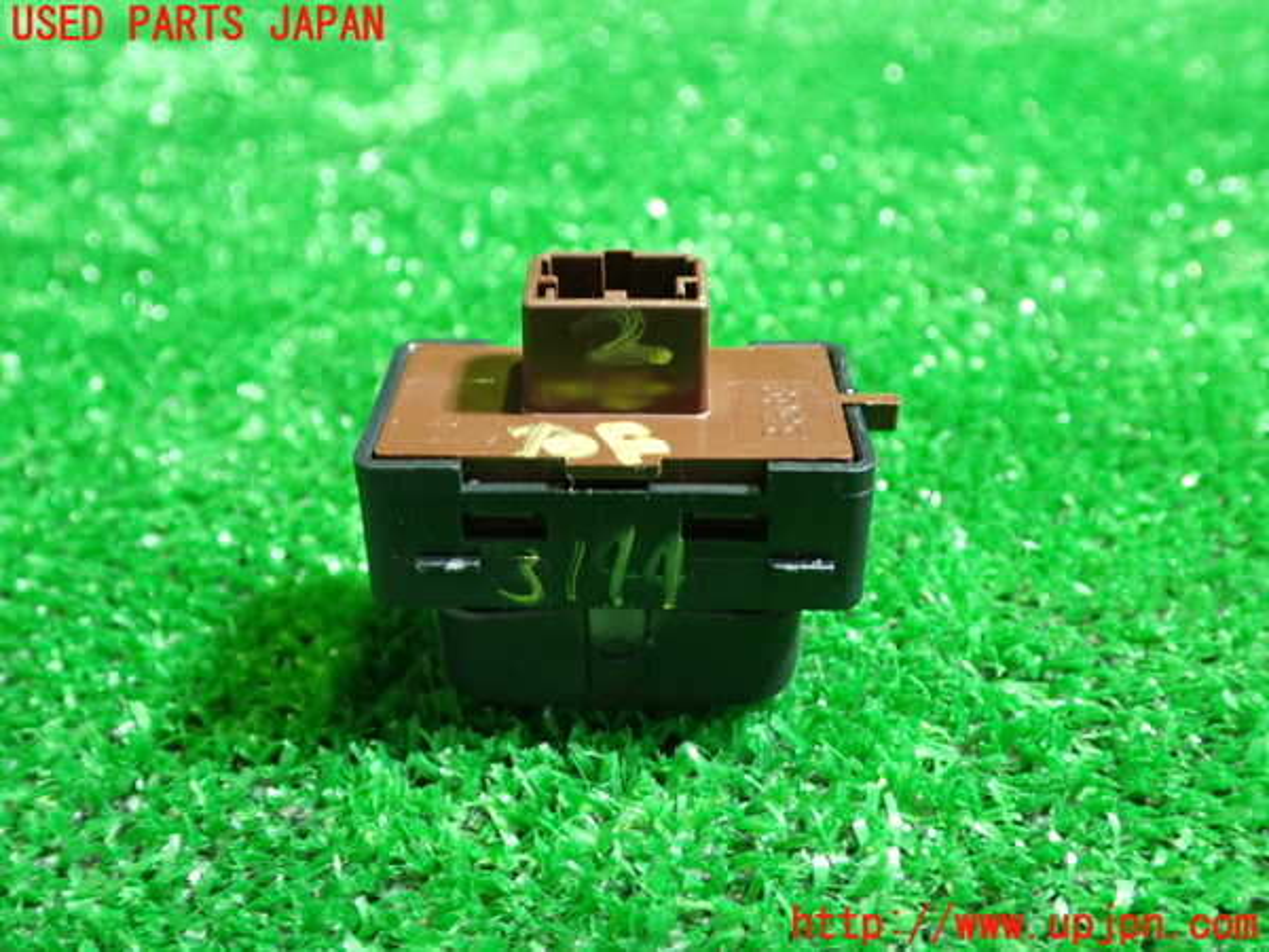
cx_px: 634
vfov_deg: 39.7
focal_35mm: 36
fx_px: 1320
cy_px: 476
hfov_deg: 51.4
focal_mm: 6.37
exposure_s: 1/30
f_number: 2.5
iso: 800
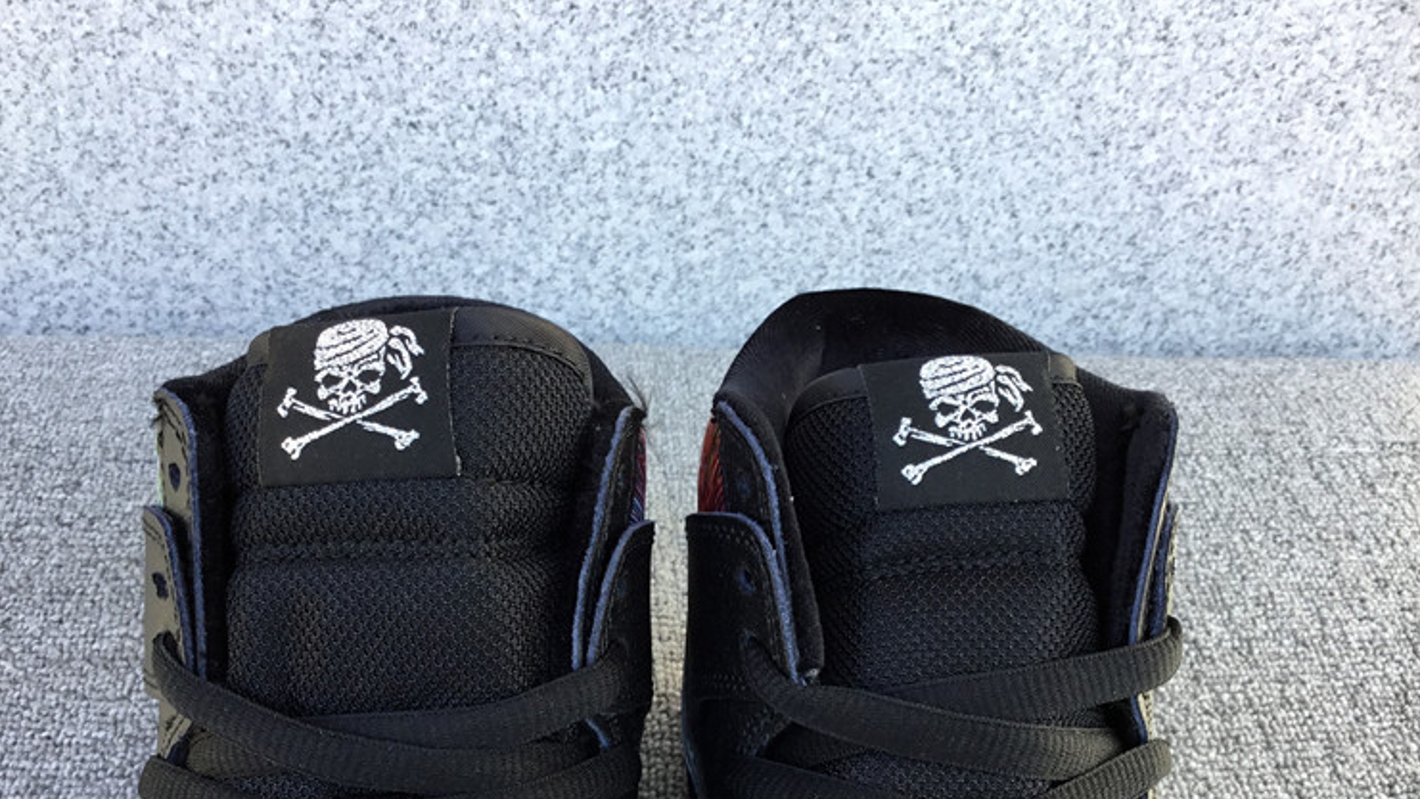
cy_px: 610
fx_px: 1544
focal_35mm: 41
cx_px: 673
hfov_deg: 49.4
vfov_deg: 28.5
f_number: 2.4
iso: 32
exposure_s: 1/100
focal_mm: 3.3
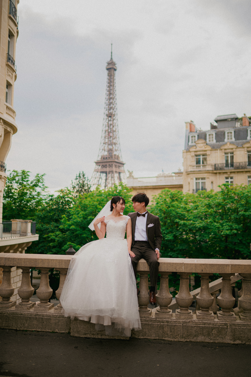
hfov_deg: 37.9
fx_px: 366
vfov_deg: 54.4
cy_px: 188
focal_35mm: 35
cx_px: 126
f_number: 1.4
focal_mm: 35
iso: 50
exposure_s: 1/400
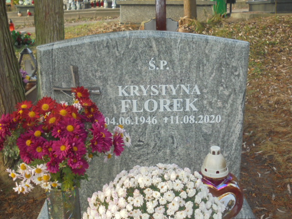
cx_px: 146
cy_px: 110
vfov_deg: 33.6
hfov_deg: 43.9
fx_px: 363
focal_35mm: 43
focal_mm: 7.8
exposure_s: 1/80
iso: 100
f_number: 4.5
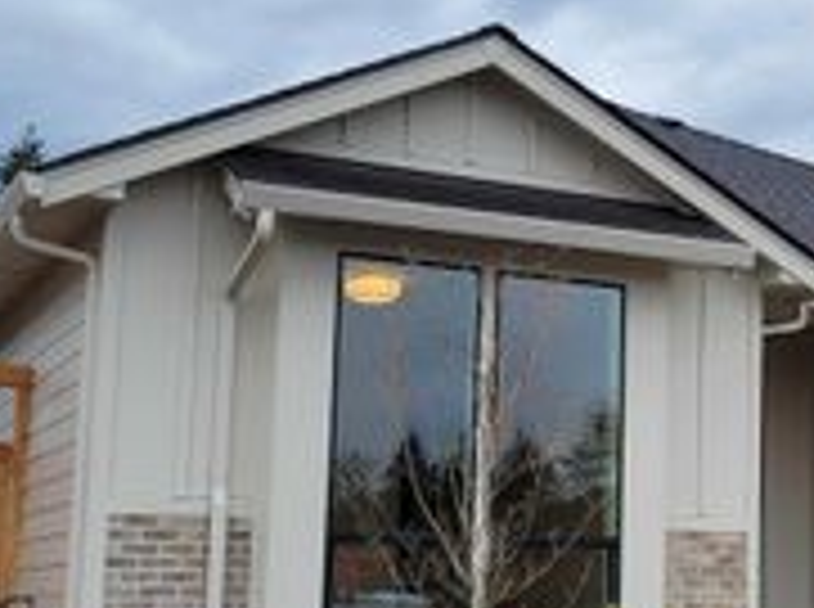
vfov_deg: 20.3
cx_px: 778
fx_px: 1690
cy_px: 367
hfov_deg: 25.9
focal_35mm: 72
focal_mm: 5.4
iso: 40
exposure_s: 1/661
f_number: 1.8
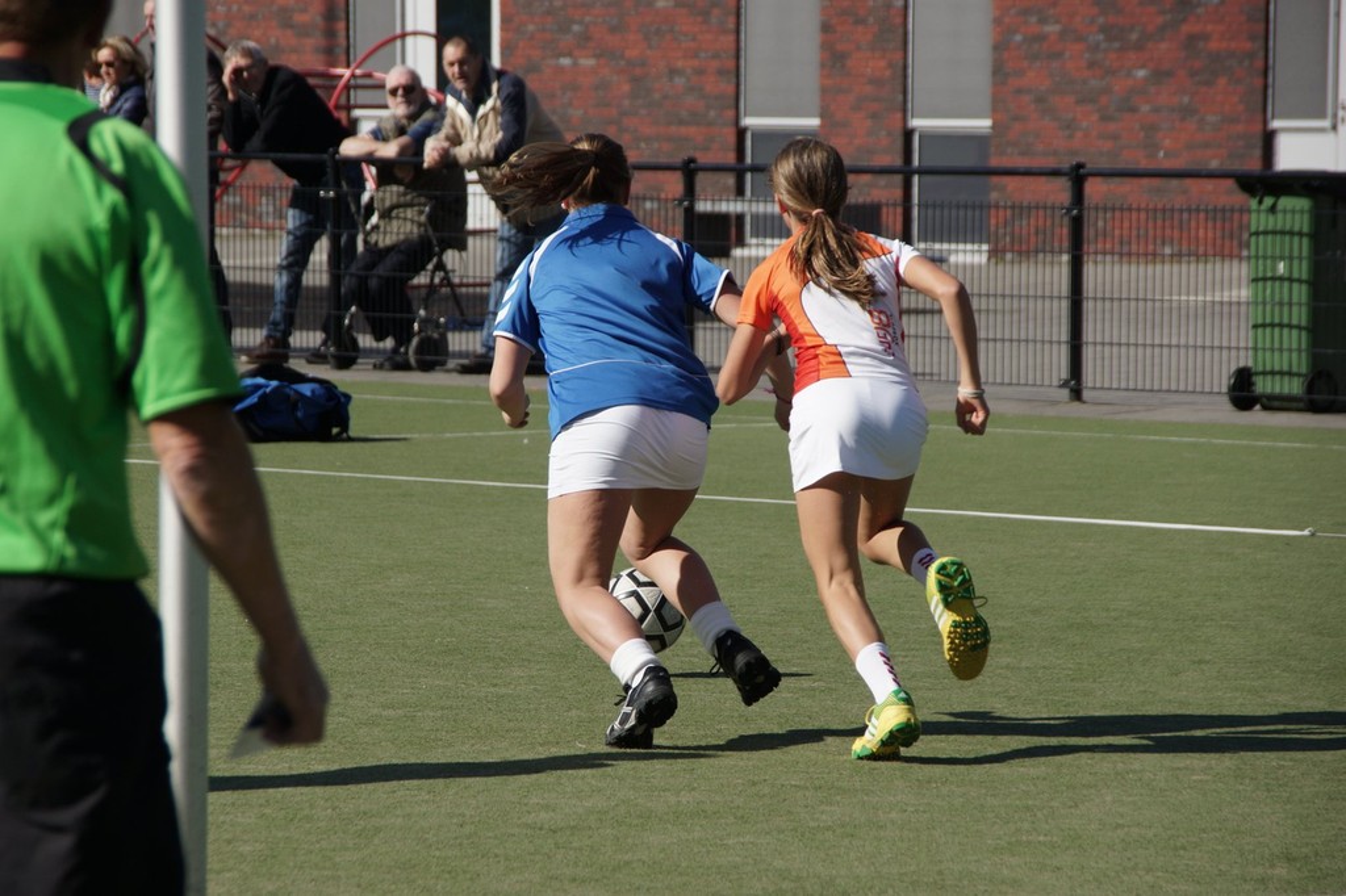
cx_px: 673
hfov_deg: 9.2
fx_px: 8409
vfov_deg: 6.1
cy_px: 448
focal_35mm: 225
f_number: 7.1
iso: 200
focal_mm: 150
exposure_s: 1/800
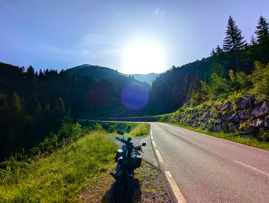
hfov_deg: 94.4
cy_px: 102
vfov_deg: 78.2
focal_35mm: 16
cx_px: 134
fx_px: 125
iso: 43
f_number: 2.2
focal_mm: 2.35
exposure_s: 1/7752
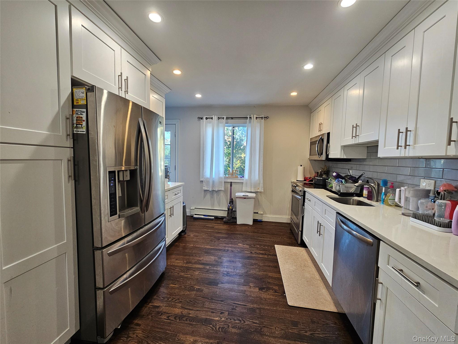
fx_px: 172
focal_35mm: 13
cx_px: 229
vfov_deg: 89.9
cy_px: 172
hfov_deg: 106.2
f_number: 2.2
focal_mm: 2.2
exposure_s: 1/77.4
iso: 200
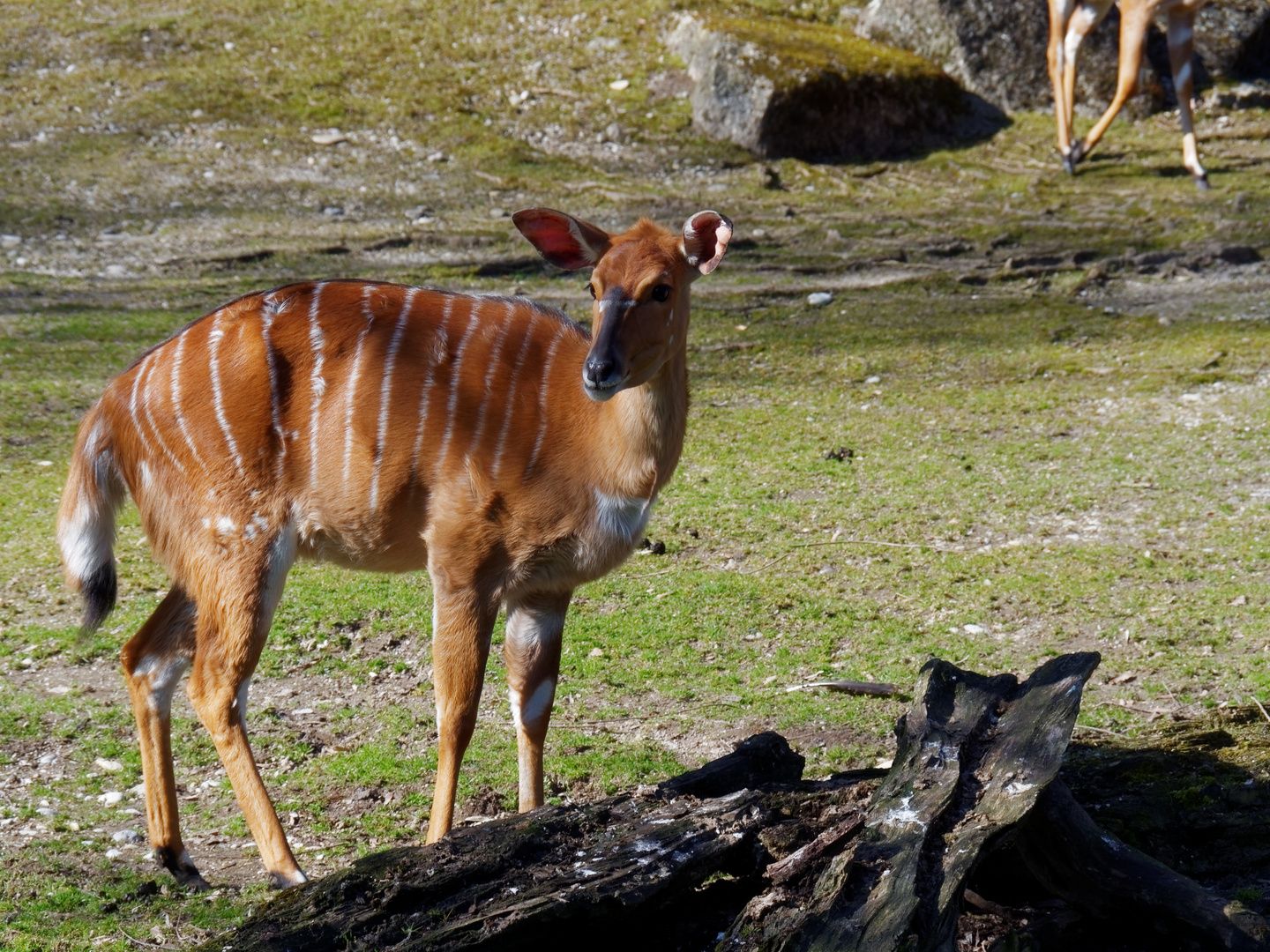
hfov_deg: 9.2
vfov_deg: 6.9
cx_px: 635
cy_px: 476
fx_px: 7925
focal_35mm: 216
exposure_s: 1/250
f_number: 8
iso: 250
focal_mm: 108
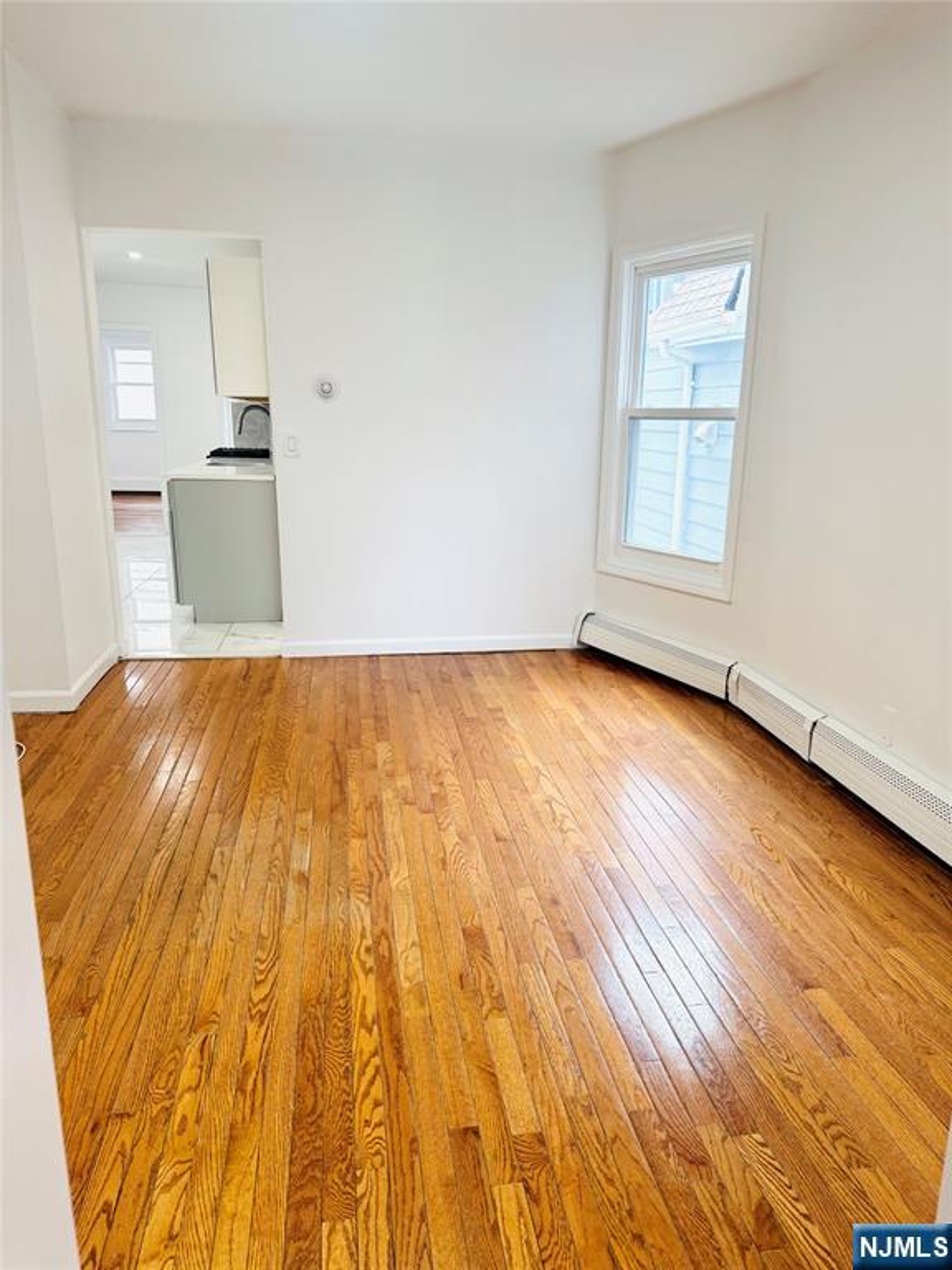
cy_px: 635
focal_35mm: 24
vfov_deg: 71.6
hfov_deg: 56.8
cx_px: 476
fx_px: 880
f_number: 1.78
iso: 160
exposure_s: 1/120
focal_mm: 6.76
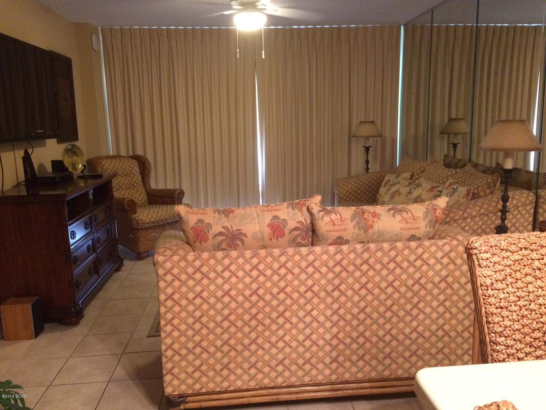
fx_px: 457
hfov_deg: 61.7
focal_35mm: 29
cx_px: 273
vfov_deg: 48.2
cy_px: 205
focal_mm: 4.15
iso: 320
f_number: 2.2
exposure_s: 1/15
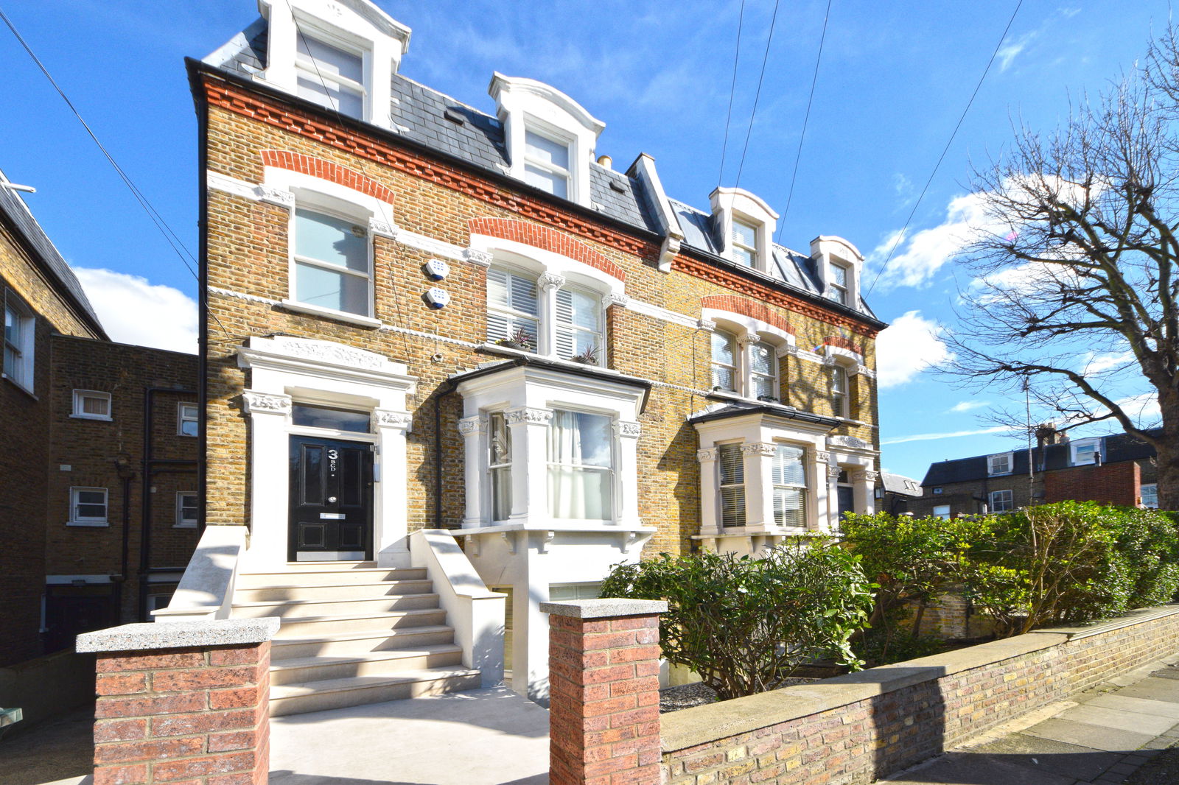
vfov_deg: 90.0
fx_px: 393
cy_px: 392
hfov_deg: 112.6
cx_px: 590
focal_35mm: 12
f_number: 10
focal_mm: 8
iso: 800
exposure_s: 1/1000
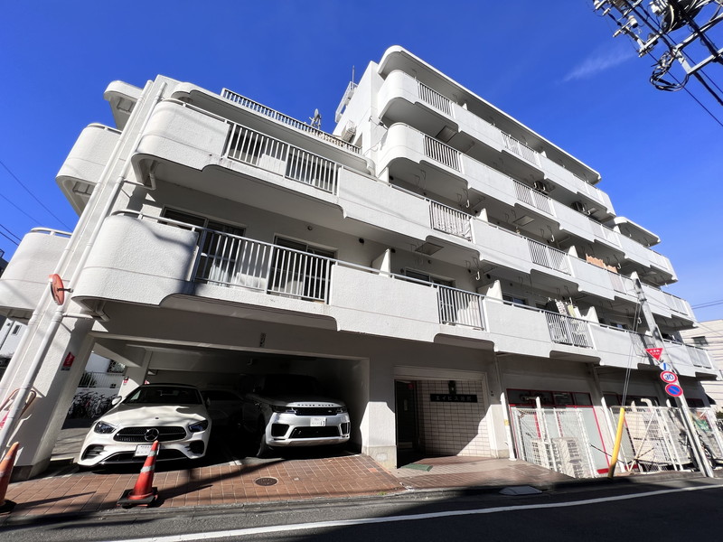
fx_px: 272
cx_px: 362
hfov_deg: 106.2
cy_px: 271
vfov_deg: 89.9
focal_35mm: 13
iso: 32
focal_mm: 1.57
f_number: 1.8
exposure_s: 1/1429
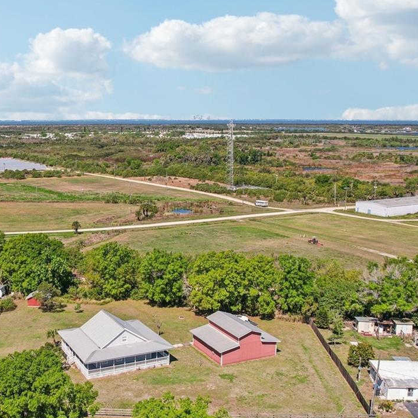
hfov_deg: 39.5
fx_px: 574
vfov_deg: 40.0
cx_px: 133
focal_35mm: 42
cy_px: 224
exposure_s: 1/320
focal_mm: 8.4
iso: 100
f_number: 2.8
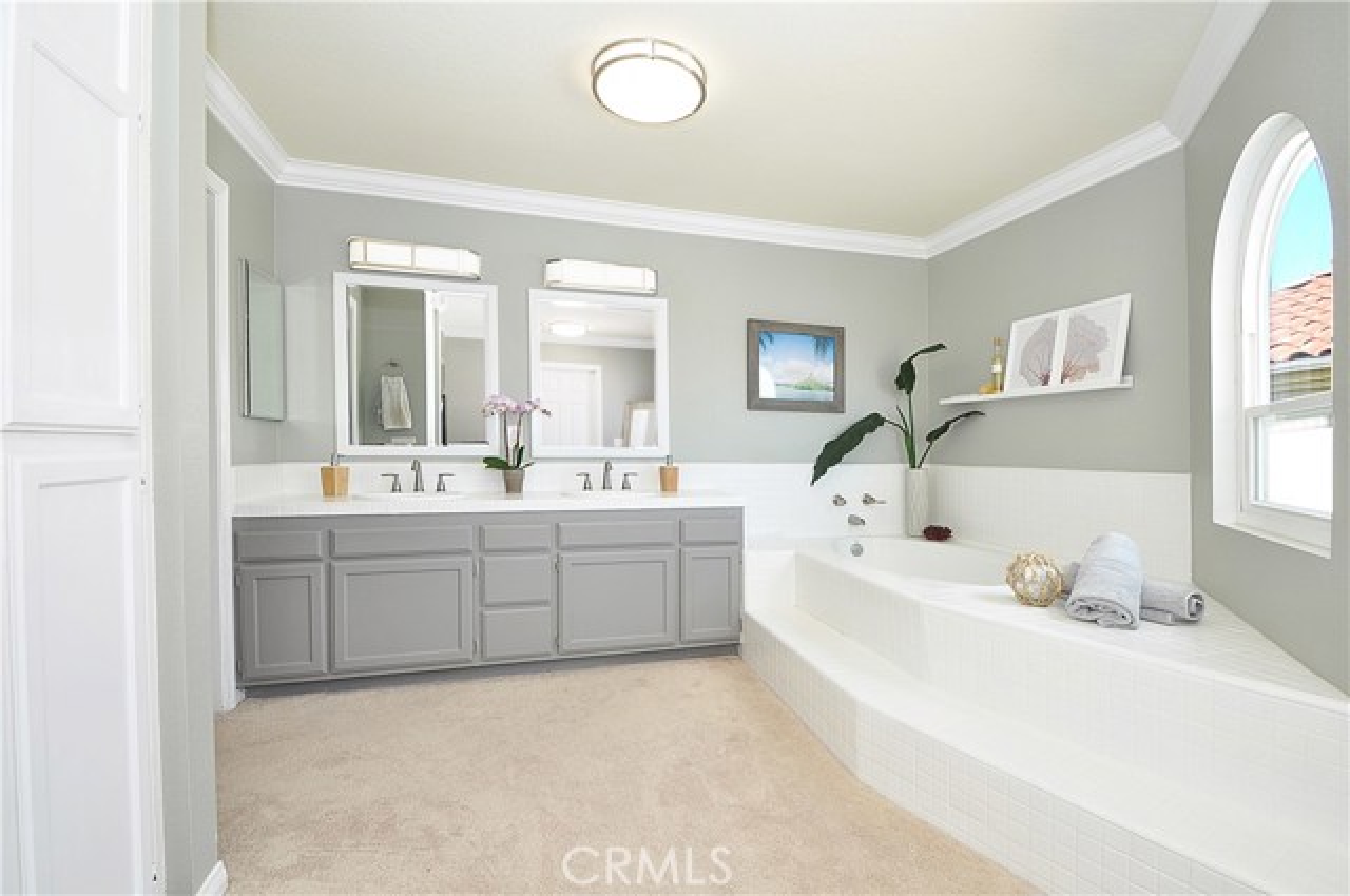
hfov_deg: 100.5
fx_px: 562
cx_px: 675
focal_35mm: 15
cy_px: 448
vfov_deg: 77.2
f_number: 9
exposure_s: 1/20
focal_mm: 10
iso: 320
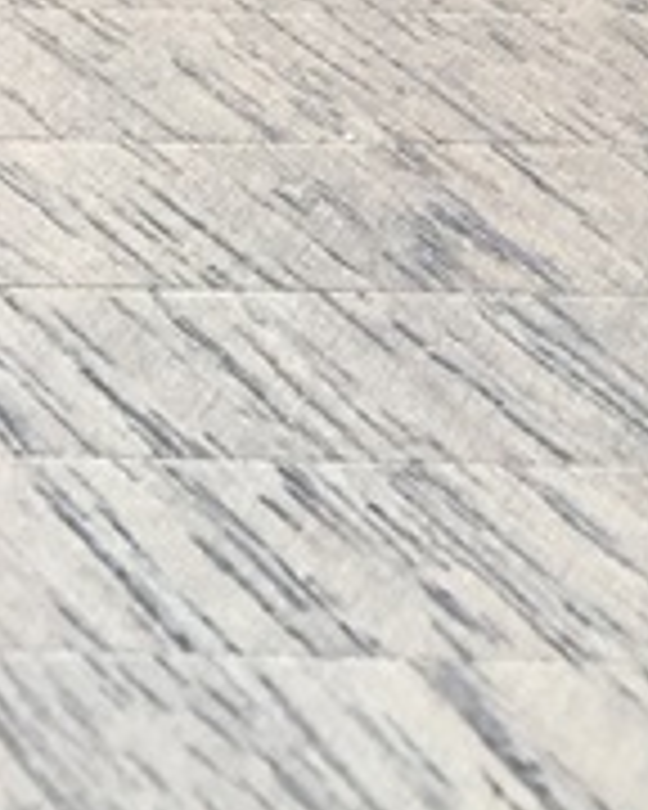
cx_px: 2241
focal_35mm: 157
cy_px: -837
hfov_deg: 7.8
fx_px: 3764
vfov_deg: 11.1
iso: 32
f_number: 2.2
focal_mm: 4.15
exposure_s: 1/100
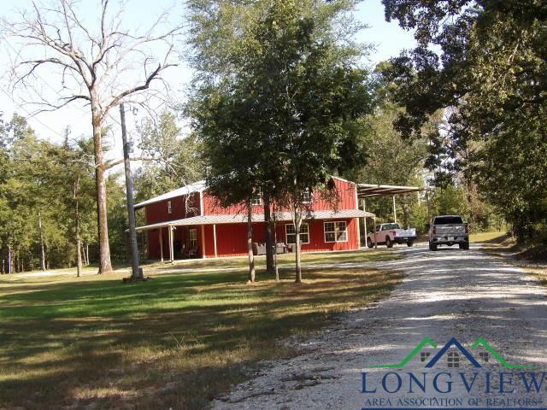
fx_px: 980
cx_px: 274
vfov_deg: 23.7
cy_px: 205
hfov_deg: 31.2
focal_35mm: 62
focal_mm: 11.1
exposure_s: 1/258
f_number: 4
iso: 100
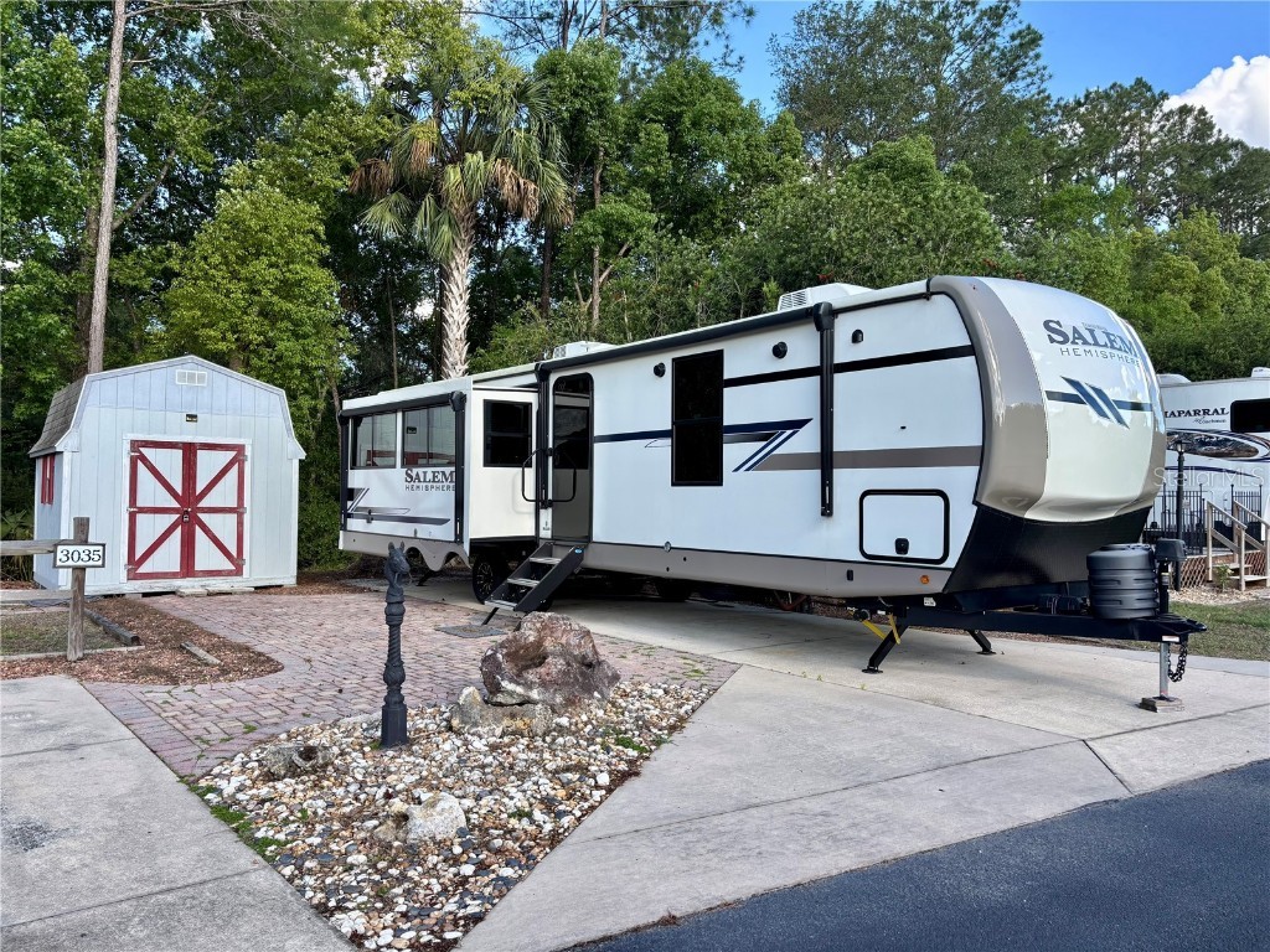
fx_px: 954
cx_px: 635
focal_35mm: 26
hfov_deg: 67.3
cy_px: 476
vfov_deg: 53.1
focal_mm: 5.96
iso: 50
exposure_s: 1/758
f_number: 1.6
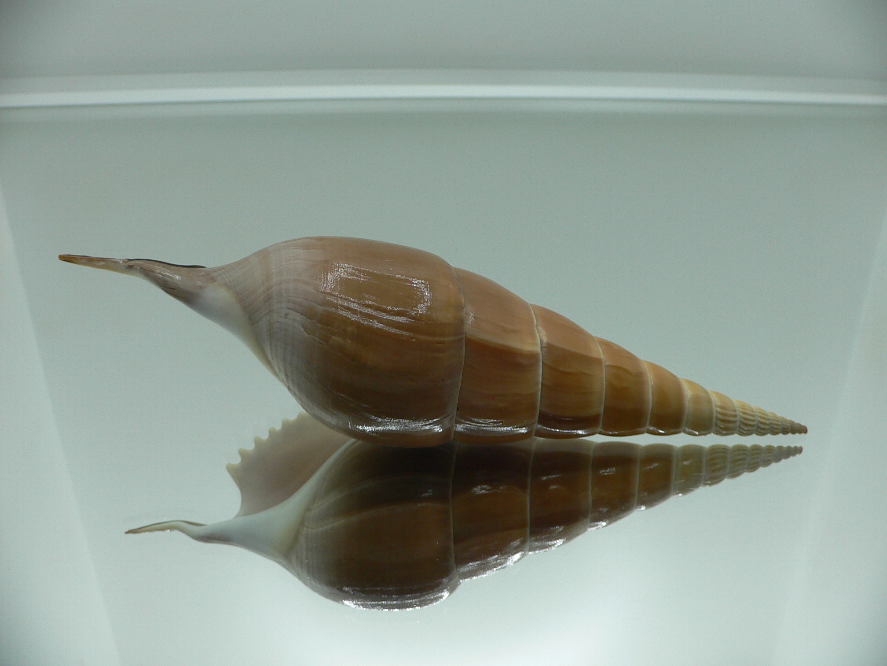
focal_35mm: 35
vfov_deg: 40.7
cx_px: 444
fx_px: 897
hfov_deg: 52.6
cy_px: 333
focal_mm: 4.6
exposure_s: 1/80
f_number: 2.8
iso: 80
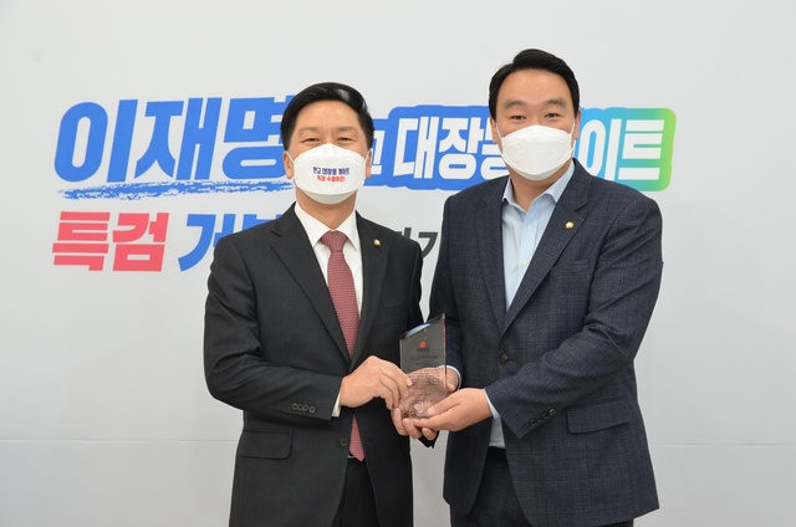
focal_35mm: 57
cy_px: 264
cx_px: 398
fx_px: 1258
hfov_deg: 35.1
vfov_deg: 23.7
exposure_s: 1/50
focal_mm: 38
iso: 400
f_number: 5.6
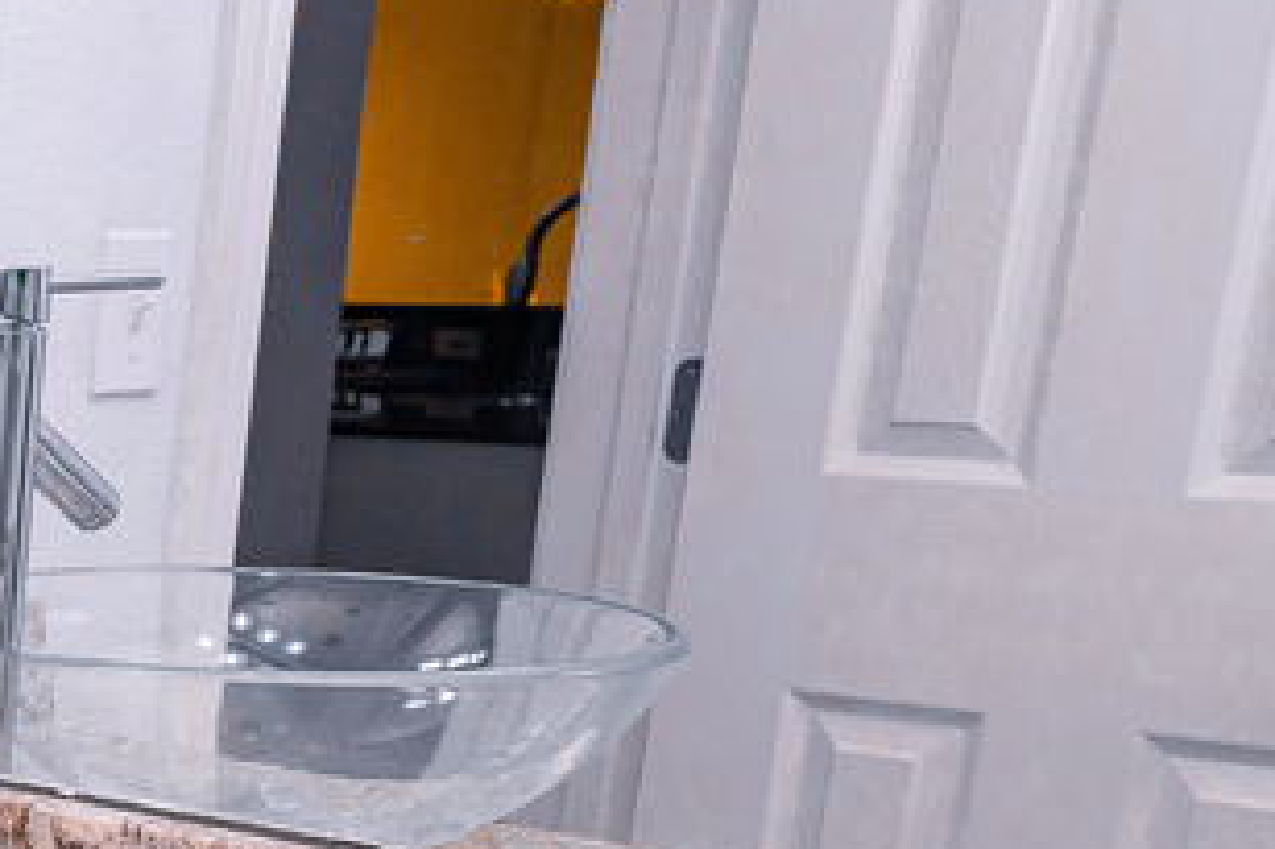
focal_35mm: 79
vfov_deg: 16.6
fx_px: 2796
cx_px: -1122
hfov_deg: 18.7
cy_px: 990
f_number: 4
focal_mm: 15
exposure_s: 1/100
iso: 125
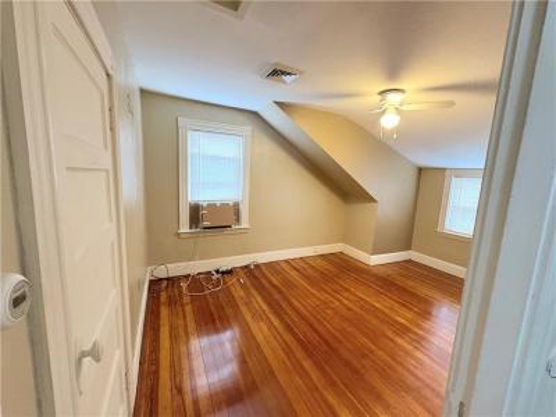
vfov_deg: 85.7
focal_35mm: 14
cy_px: 208
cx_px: 278
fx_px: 225
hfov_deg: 102.1
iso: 500
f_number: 2.2
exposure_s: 1/60
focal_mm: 2.22
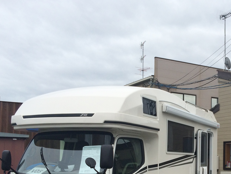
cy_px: 150
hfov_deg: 32.9
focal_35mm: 56
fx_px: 374
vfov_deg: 25.4
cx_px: 198
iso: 32
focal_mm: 4.15
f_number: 2.2
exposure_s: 1/1709
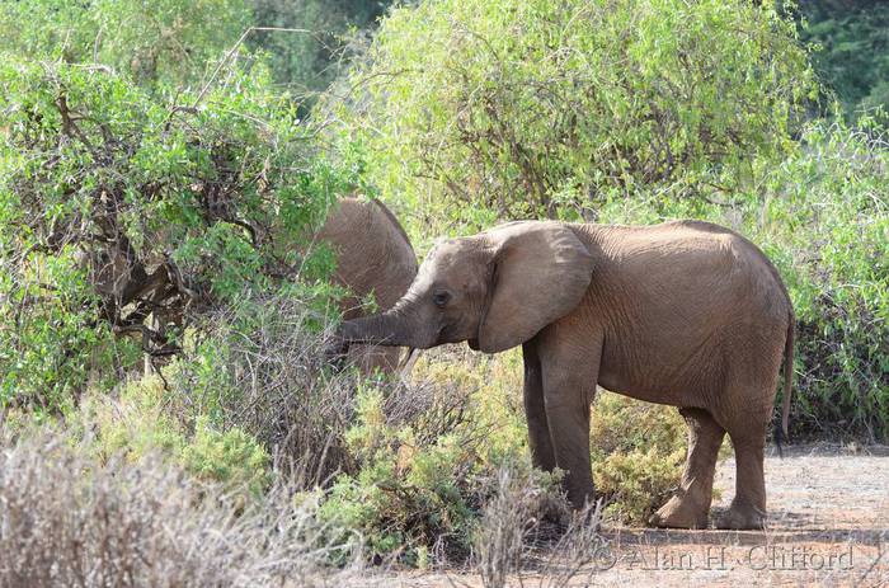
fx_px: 5358
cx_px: 444
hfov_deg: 9.5
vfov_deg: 6.3
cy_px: 294
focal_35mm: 218
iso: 360
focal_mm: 145
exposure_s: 1/500
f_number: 5
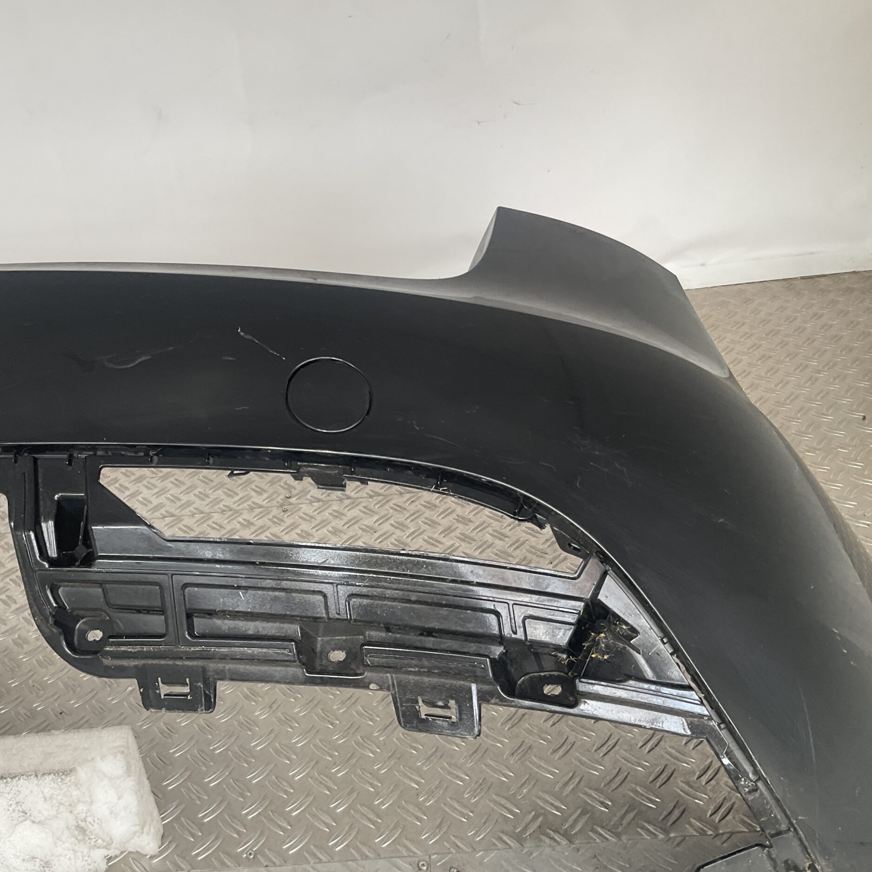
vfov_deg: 47.2
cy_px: 429
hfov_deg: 47.0
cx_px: 350
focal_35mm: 35
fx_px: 997
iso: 32
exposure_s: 1/120
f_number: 1.8
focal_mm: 3
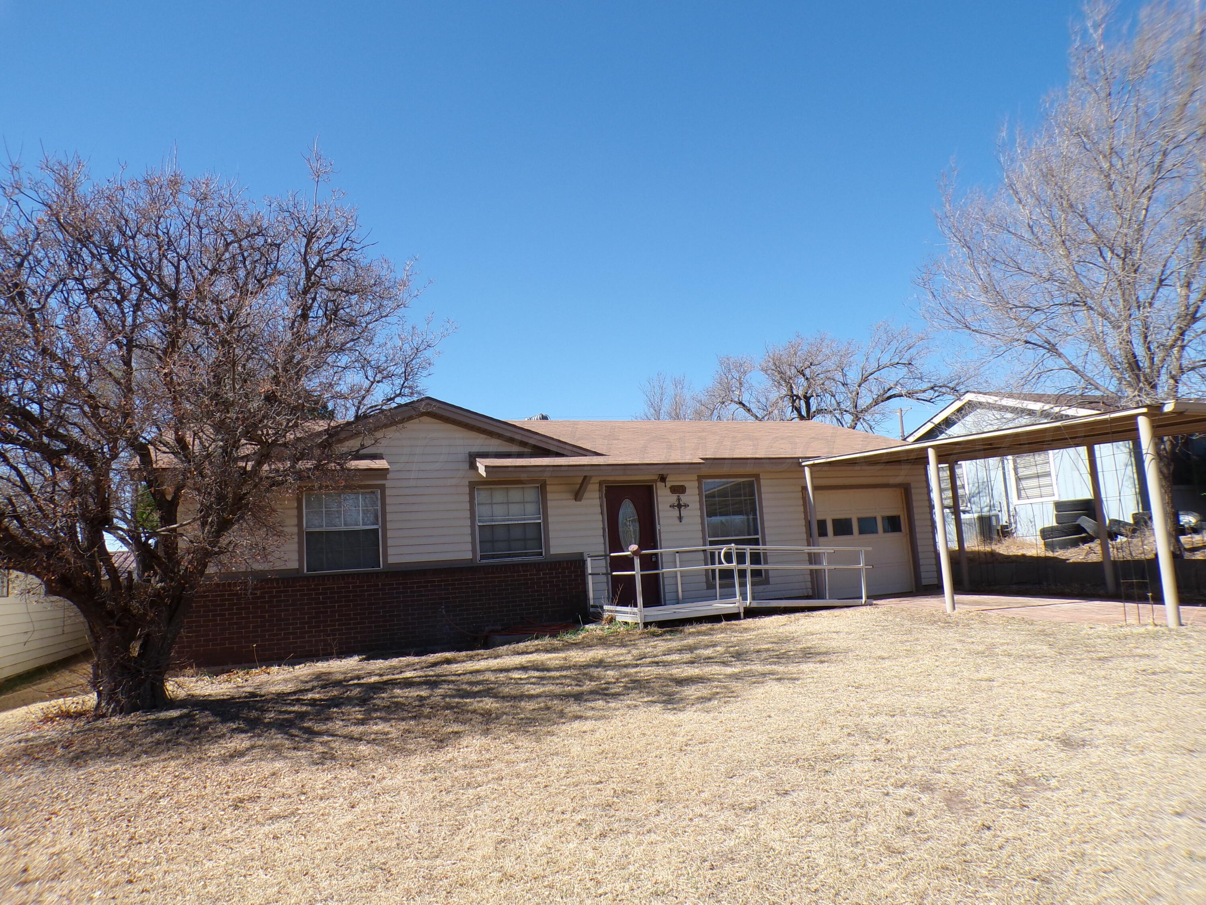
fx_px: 836
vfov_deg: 56.8
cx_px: 603
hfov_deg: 71.6
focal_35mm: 24
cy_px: 452
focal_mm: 4.3
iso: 100
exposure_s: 1/480
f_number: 4.4
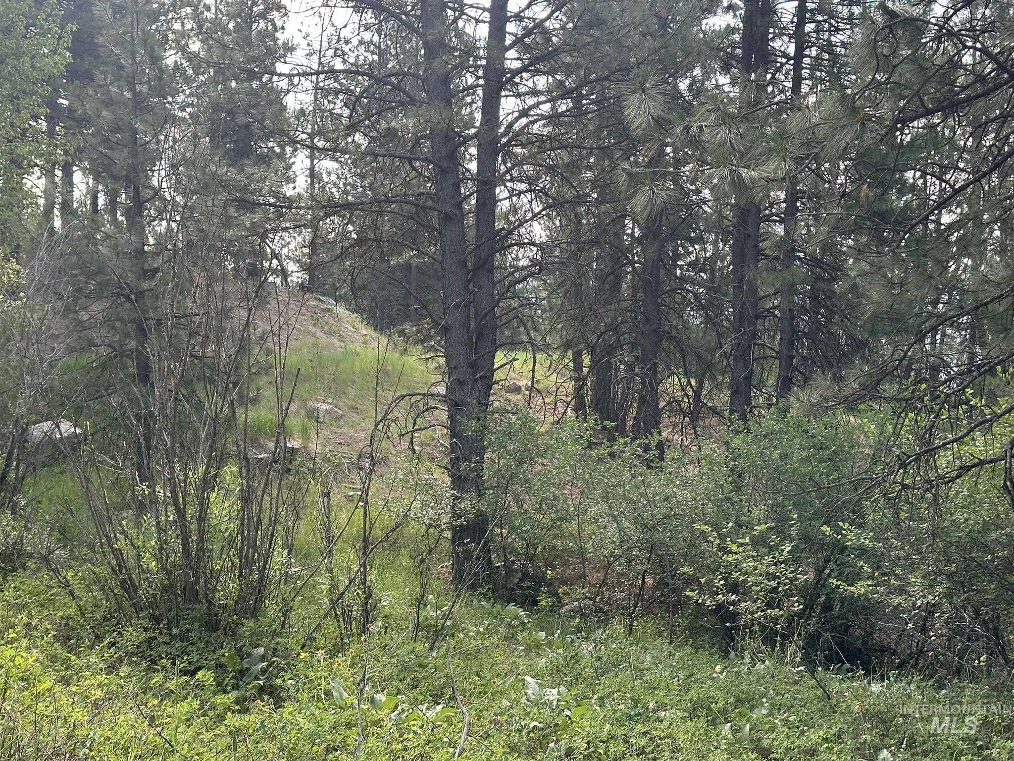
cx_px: 507
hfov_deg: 39.7
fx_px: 1406
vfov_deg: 30.3
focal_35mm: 48
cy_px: 380
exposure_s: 1/321
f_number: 1.78
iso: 64
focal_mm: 6.86
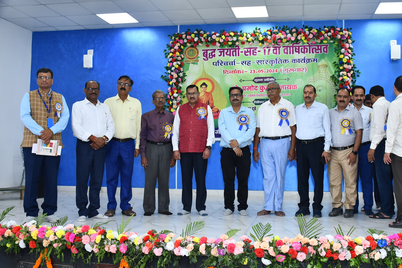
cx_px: 249
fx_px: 424
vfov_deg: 35.0
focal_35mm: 38
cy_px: 125
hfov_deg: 50.2
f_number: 5.6
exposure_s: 1/125
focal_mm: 20
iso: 640
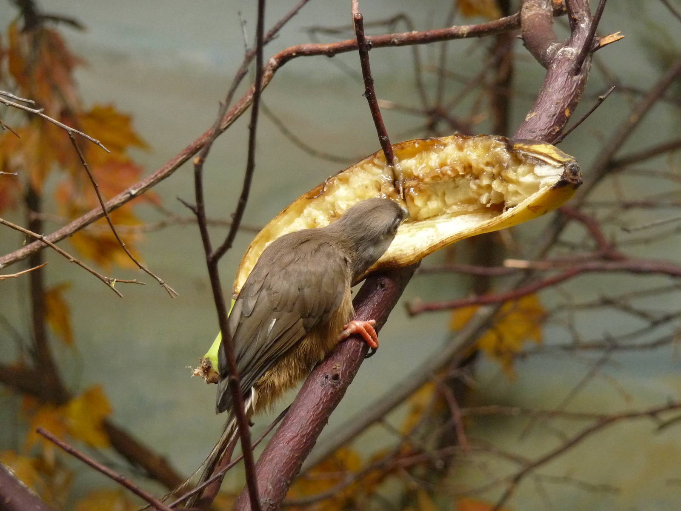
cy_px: 256
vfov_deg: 5.1
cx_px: 340
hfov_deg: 6.8
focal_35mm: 292
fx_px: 5745
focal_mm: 45.4
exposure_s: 1/80
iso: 400
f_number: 4.9
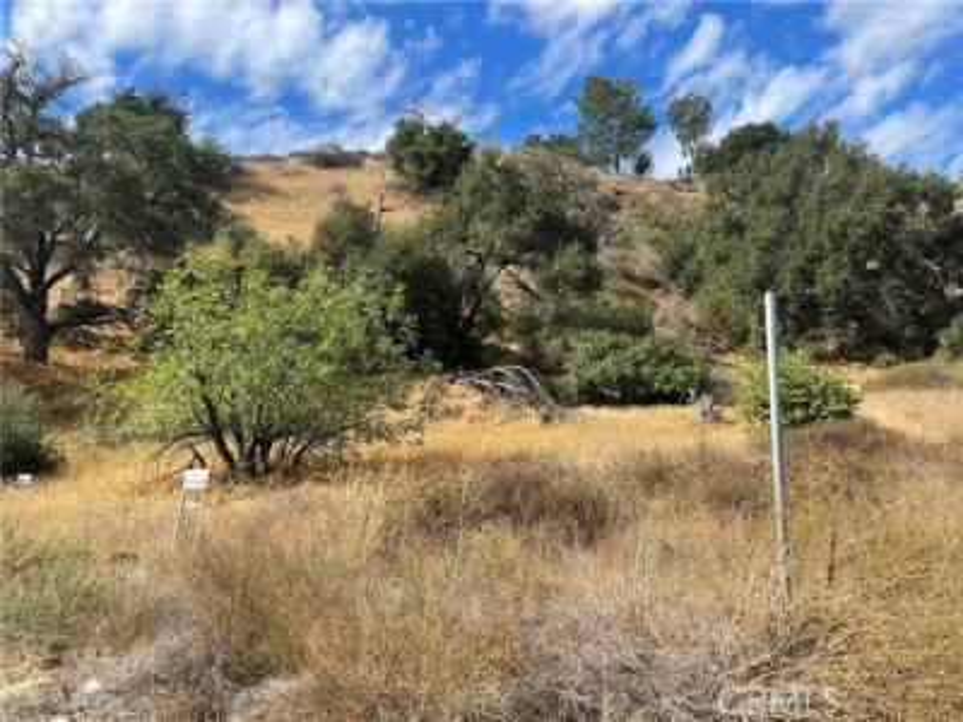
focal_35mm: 25
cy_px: 361
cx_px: 482
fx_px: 695
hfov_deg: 69.4
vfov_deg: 54.9
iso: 32
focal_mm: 5.1
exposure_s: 1/1976
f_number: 1.6
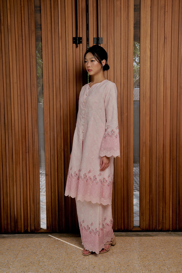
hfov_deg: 35.1
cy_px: 136
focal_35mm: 38
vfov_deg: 50.7
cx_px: 91
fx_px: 288
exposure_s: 1/125
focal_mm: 38
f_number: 6.3
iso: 200
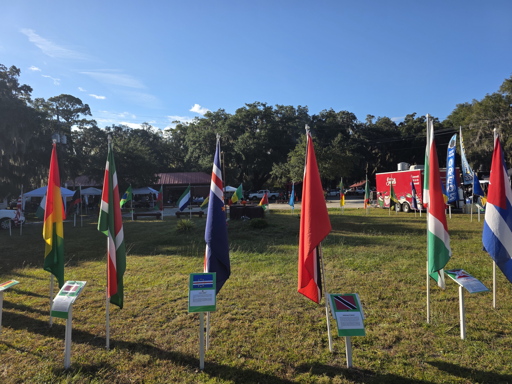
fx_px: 340
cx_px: 256
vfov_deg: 58.9
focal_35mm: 23
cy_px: 192
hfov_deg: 73.9
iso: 80
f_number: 1.7
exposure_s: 1/4539
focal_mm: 6.3
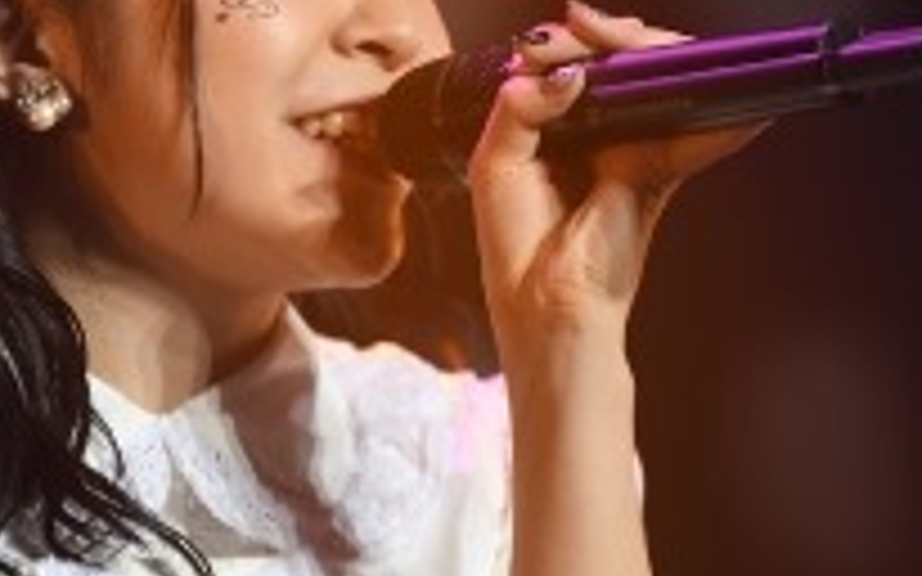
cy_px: 220
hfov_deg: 2.3
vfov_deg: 1.5
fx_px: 22483
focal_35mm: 895
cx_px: 414
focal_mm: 200
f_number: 3.2
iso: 280
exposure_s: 1/320
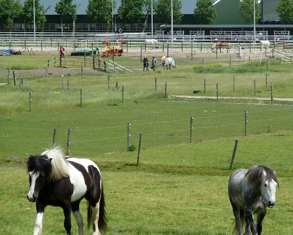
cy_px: 109
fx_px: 1552
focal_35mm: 179
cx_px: 147
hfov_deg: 10.8
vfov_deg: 8.6
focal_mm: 22.5
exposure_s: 1/400
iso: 80
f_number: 4.5
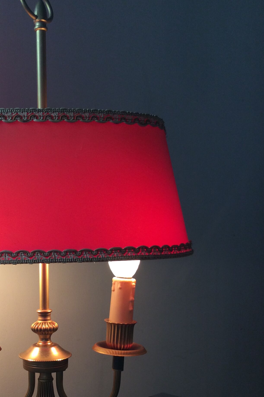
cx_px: 60
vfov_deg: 41.2
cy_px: 275
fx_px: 517
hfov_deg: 28.2
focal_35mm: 47
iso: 40
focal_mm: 3.3
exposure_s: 1/50
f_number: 2.4
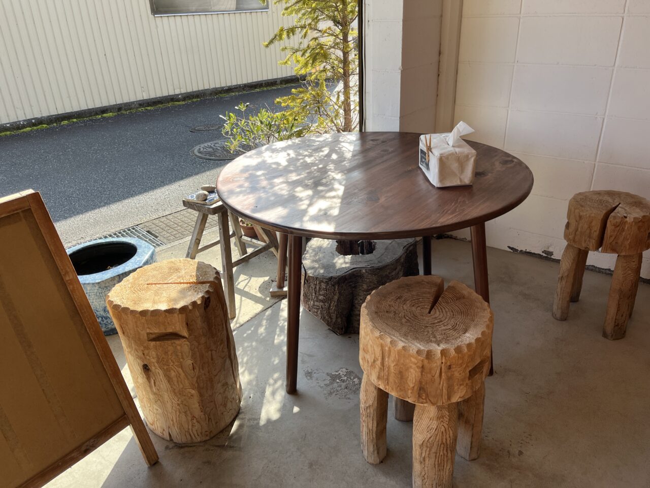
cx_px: 325
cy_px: 244
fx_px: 488
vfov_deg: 53.1
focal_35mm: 26
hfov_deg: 67.3
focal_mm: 5.1
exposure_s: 1/639
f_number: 1.6
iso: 50
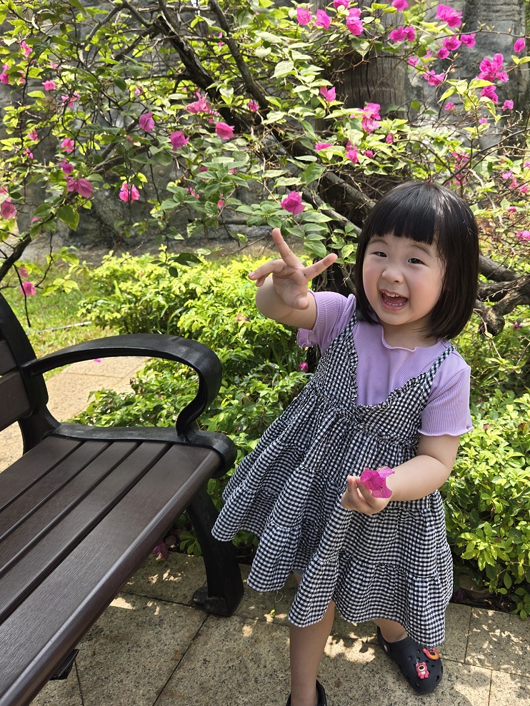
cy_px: 336
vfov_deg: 58.3
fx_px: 633
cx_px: 326
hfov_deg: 45.1
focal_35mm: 31
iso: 25
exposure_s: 1/452
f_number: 1.8
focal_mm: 5.4
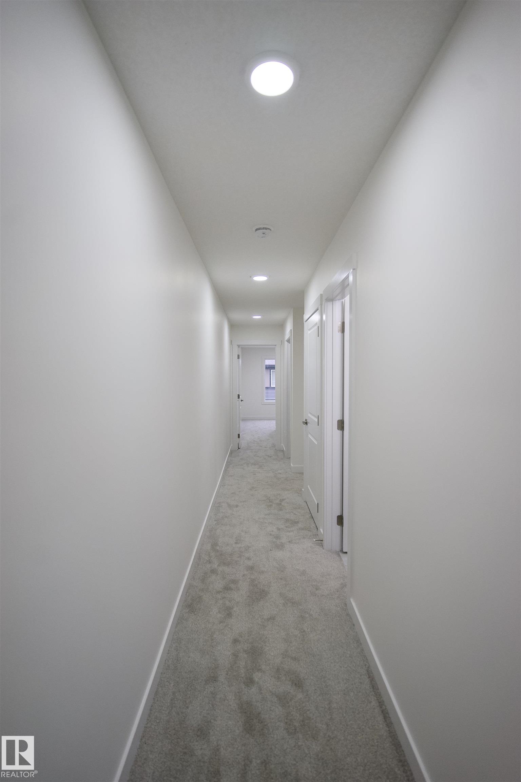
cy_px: 391
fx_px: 391
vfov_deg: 90.0
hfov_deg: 67.4
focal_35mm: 18
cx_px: 260
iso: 640
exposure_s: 1/400
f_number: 2.8
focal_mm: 18
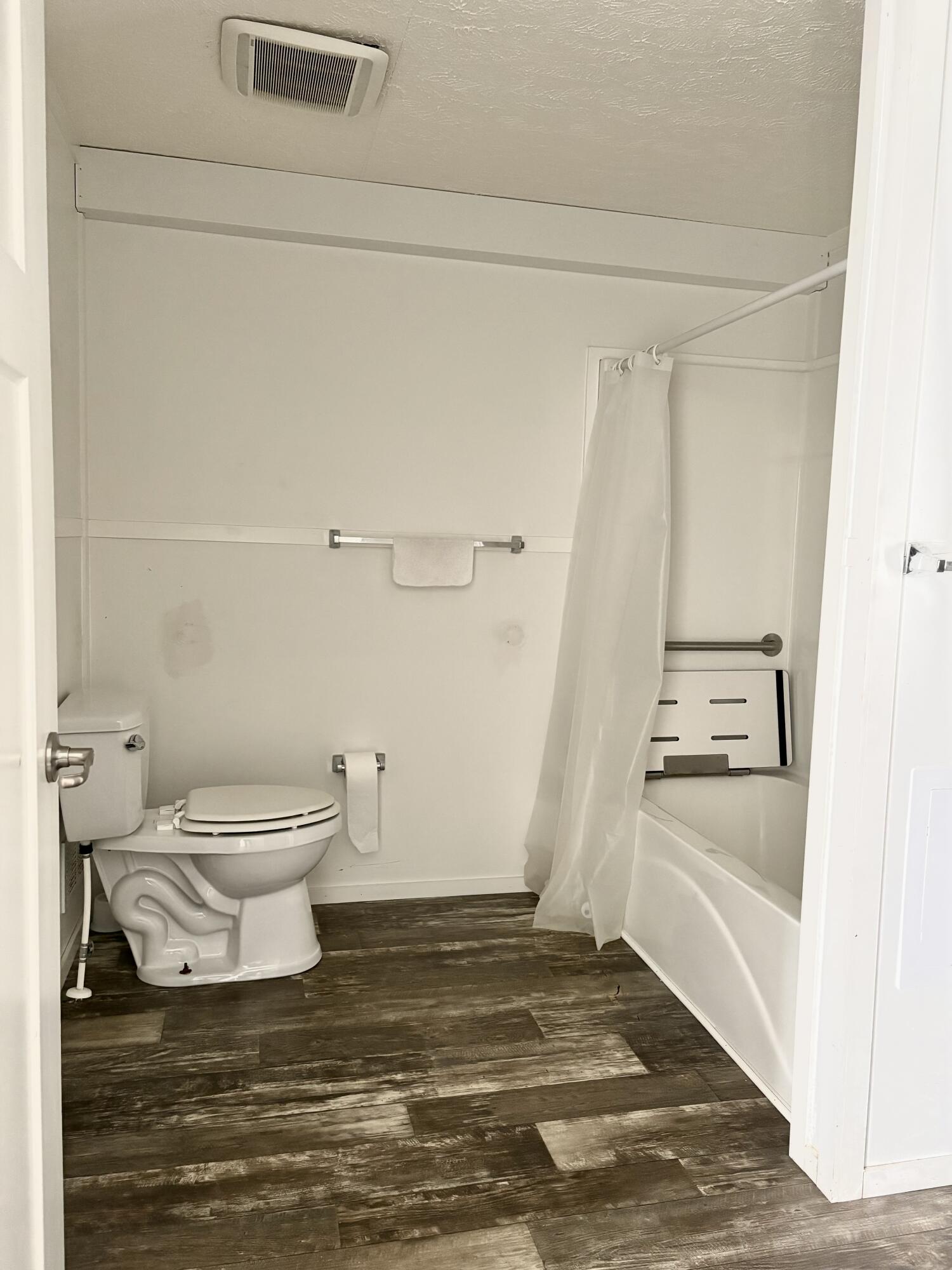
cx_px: 476
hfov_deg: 53.1
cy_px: 635
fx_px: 953
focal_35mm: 26
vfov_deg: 67.3
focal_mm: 5.96
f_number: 1.6
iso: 400
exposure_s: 1/60
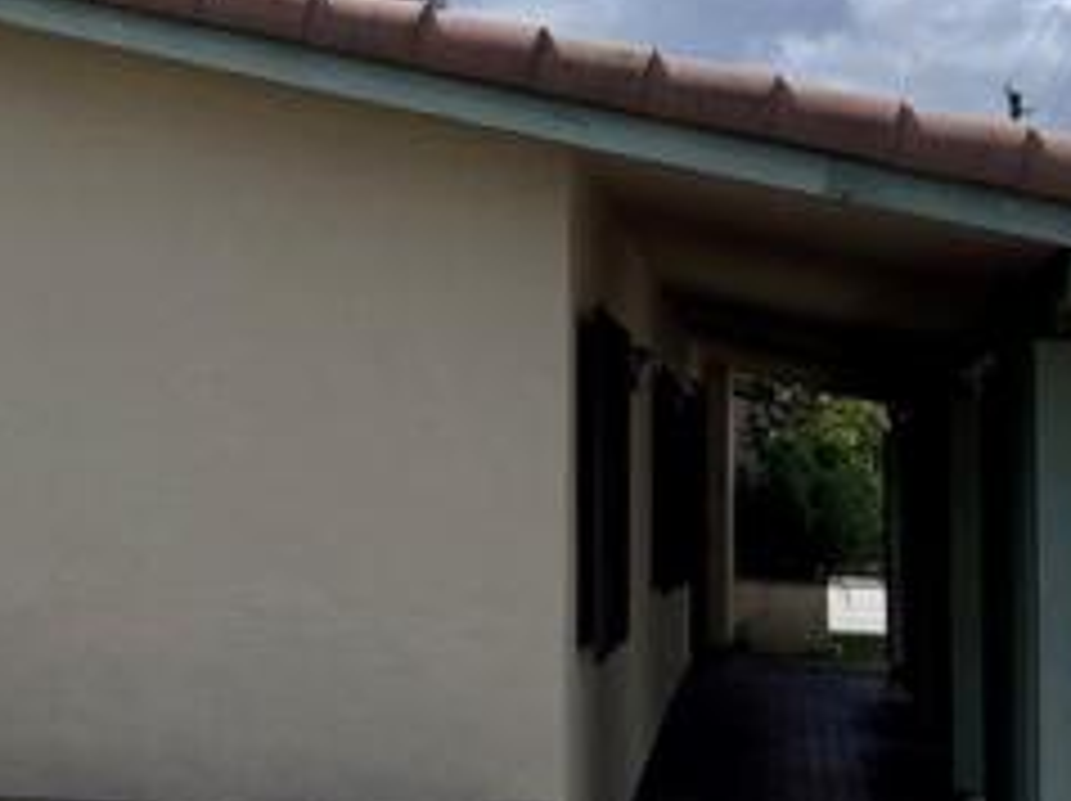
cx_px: -94
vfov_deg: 15.2
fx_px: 2998
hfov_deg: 19.4
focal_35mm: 97
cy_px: 220
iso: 80
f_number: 1.78
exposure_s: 1/7937
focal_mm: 6.76
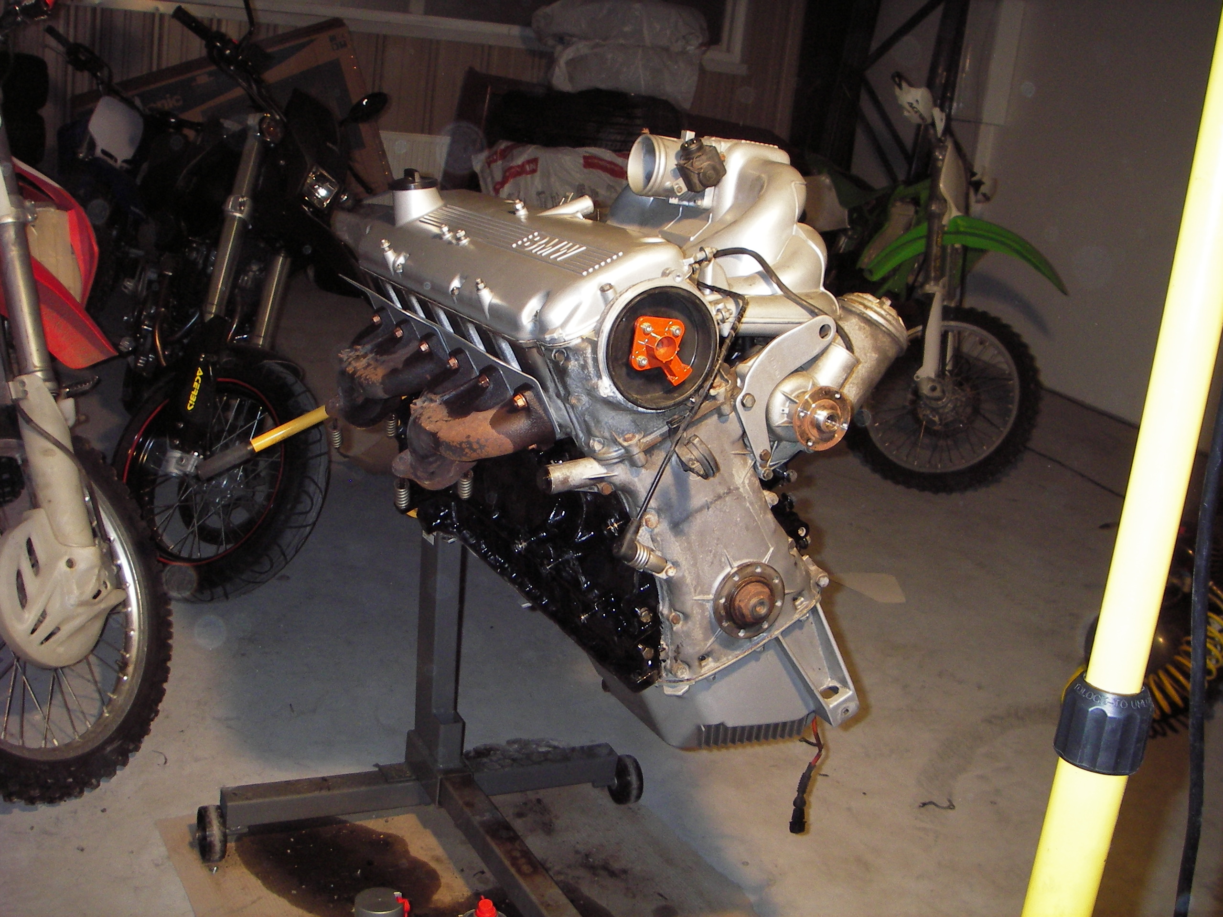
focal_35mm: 38
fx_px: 1343
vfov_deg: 37.7
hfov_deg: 49.0
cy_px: 458
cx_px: 612
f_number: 3.3
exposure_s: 1/30
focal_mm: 6.3
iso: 100
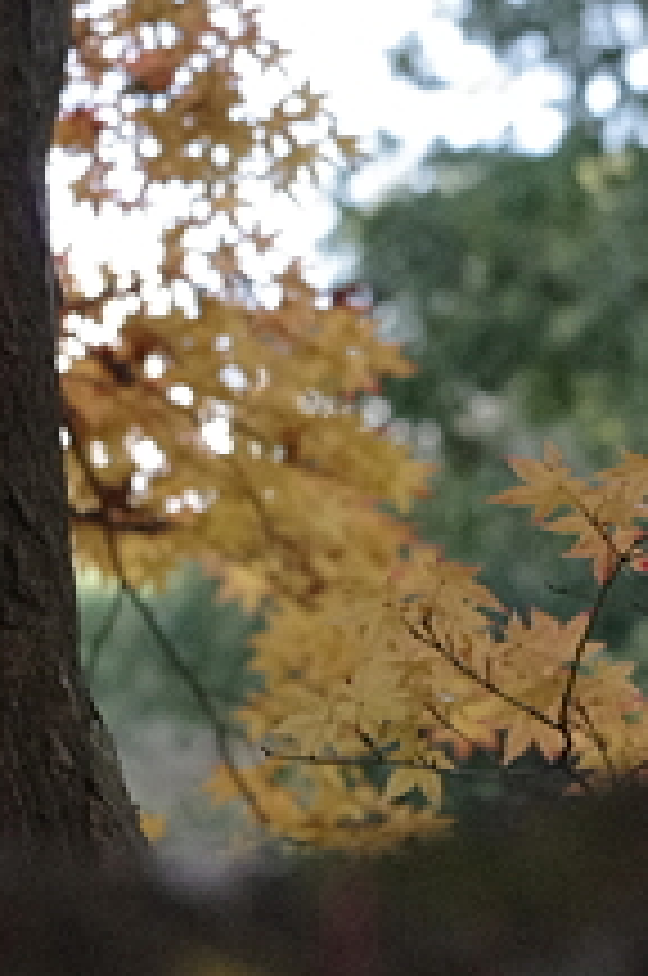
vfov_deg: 12.1
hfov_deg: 8.0
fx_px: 4604
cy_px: 454
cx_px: 668
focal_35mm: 170
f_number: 7.1
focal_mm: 55
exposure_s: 1/1600
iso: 6400
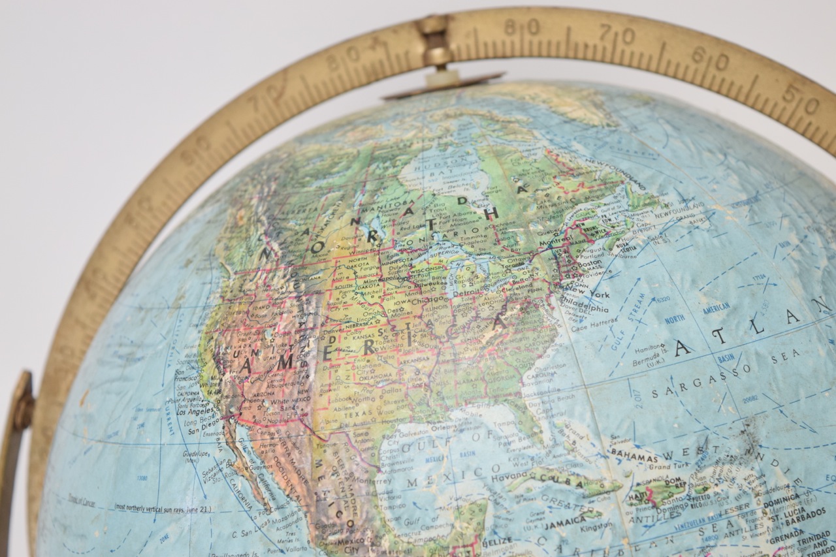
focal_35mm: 82
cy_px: 278
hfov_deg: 24.6
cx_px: 418
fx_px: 1915
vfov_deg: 16.5
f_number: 6.3
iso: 800
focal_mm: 55
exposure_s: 1/125
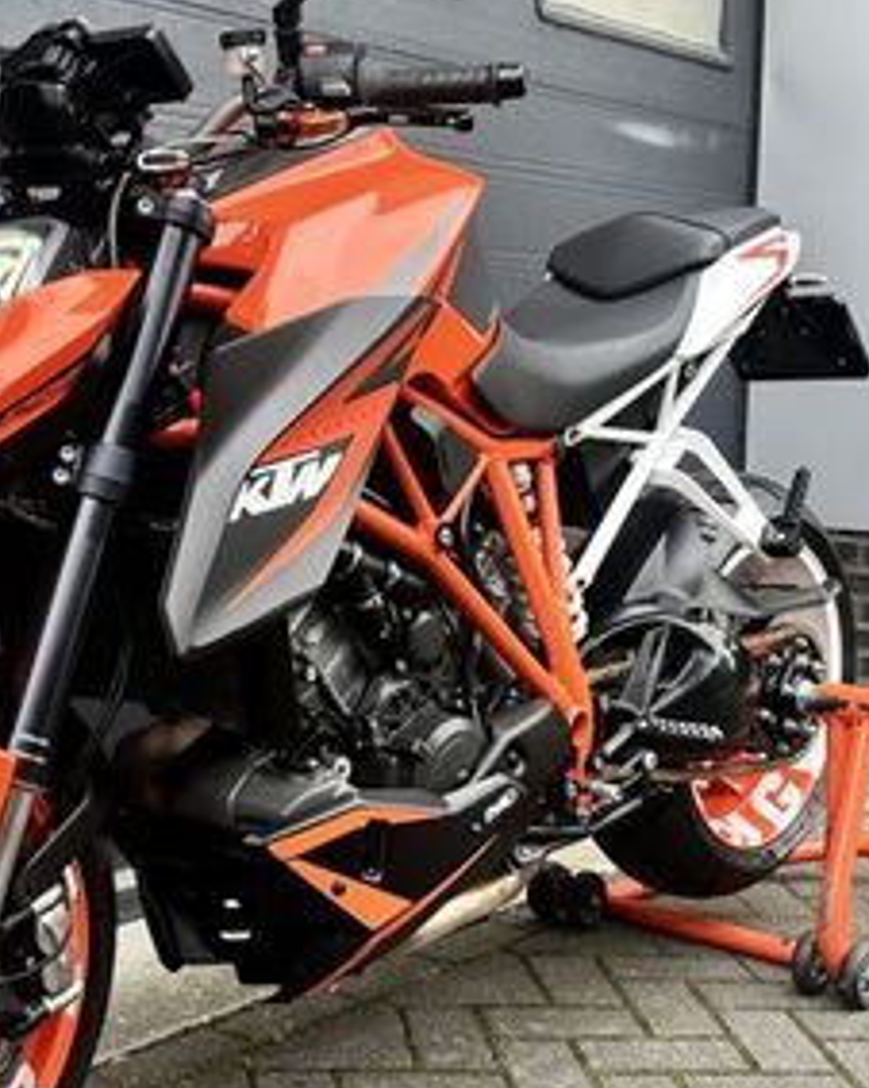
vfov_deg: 35.4
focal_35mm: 53
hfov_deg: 28.3
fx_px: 1706
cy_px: 554
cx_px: 242
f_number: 1.78
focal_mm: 6.86
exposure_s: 1/341
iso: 80
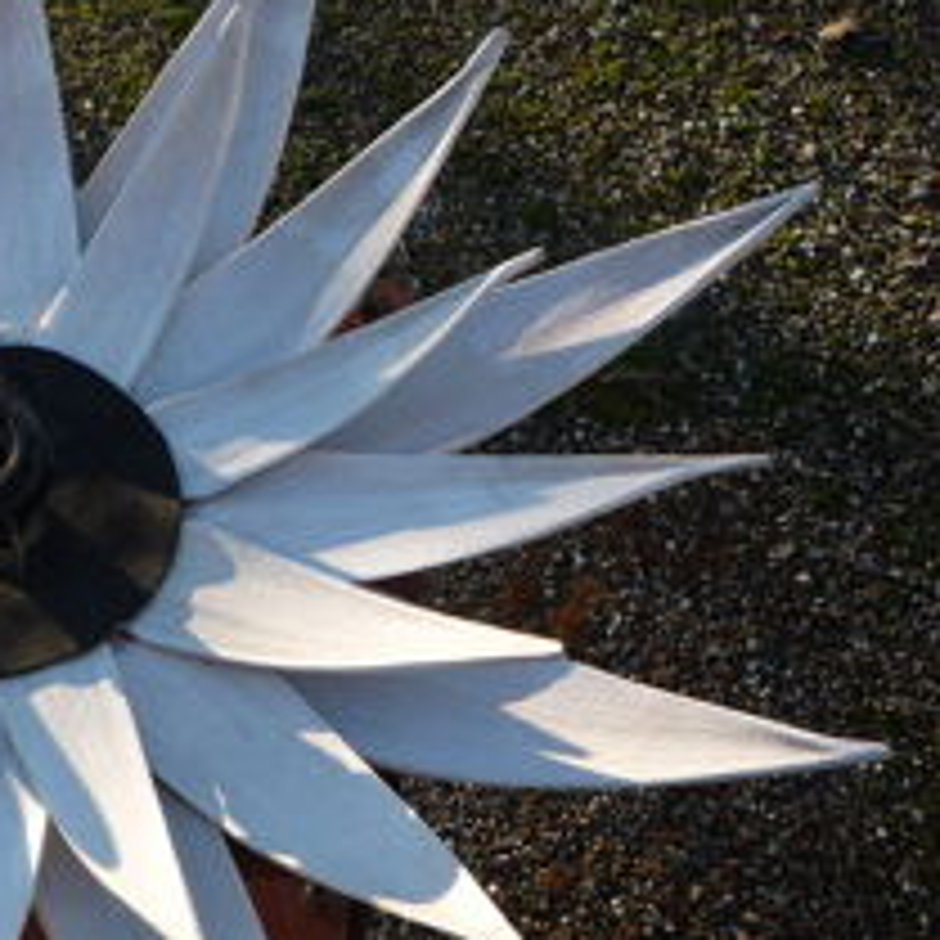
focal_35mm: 61
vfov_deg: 28.1
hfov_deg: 27.1
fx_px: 1874
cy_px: 580
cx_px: 90
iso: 100
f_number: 4
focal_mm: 5.2
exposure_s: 1/160
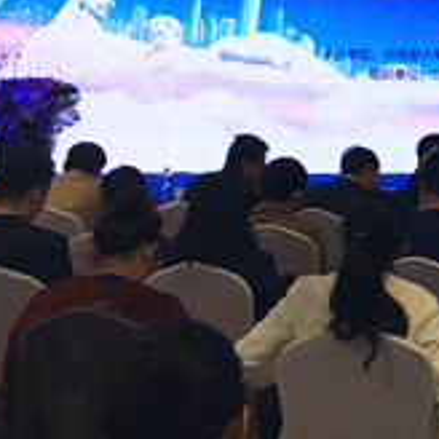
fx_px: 1119
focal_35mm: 78
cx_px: 549
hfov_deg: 20.5
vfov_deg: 21.7
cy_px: 50
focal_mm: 4.15
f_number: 2.2
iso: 32
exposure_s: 1/33
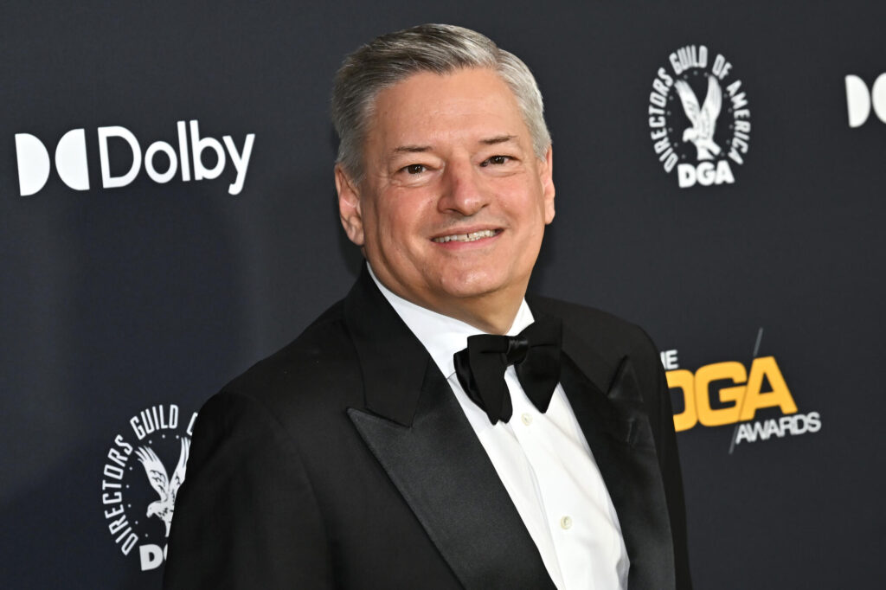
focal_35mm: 145
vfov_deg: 9.5
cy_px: 295
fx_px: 3567
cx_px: 443
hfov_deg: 14.2
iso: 800
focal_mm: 97
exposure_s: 1/200
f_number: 5.6
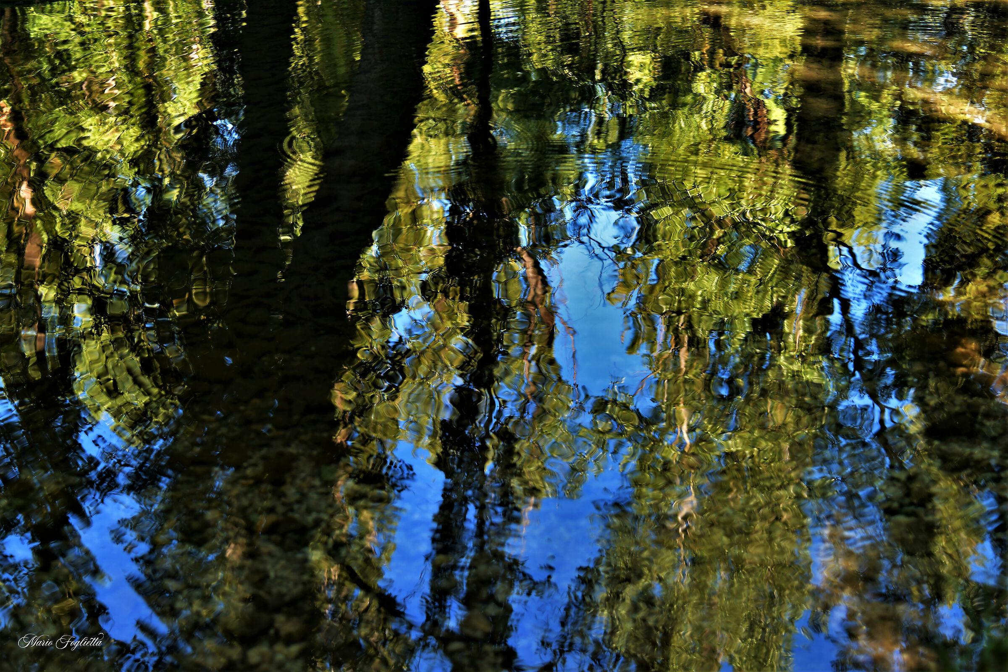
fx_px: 1400
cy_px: 336
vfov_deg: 27.0
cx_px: 504
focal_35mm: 50
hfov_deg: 39.6
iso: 100
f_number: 4
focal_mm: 50
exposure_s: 1/60
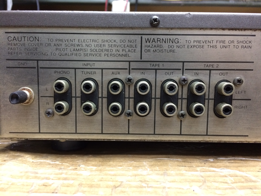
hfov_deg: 61.7
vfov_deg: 48.2
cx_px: 130
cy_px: 98
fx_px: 219
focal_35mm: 29
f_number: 2.2
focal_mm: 4.15
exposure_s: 1/20
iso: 250
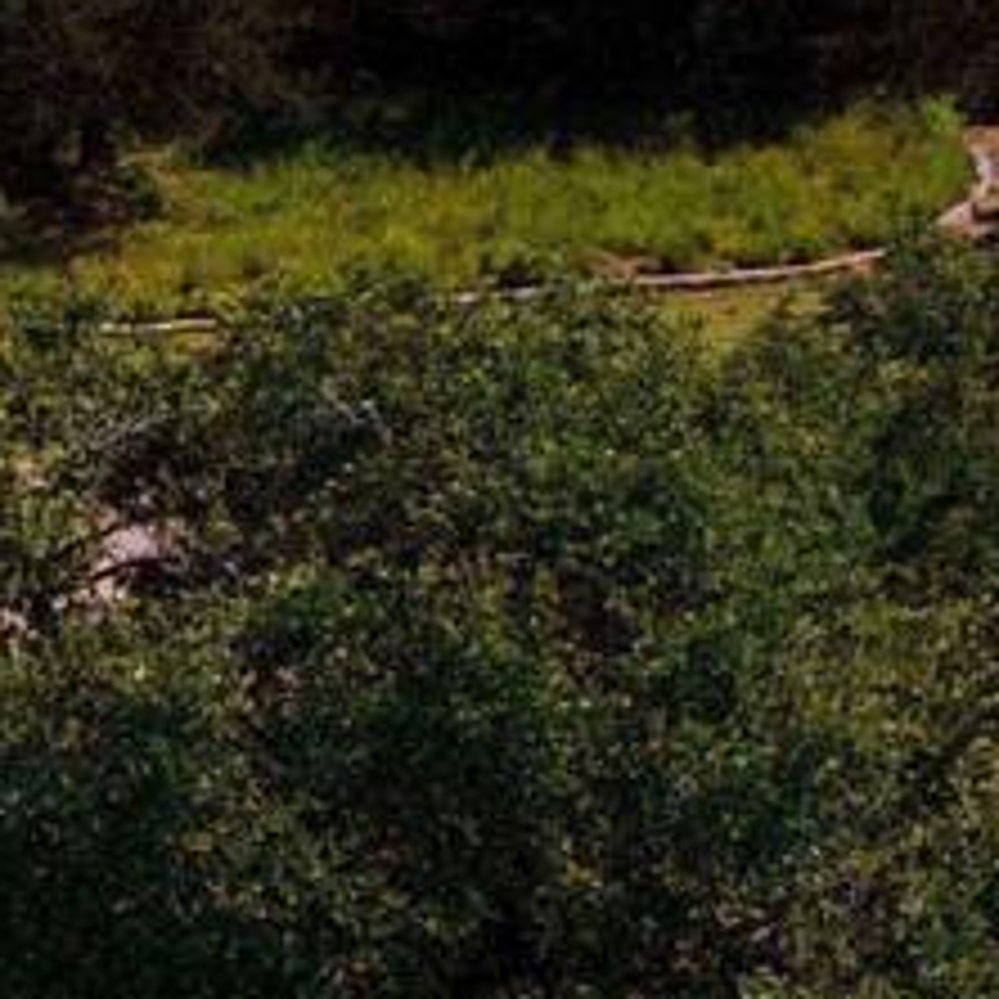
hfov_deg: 3.0
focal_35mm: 572
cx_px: 3735
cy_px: -626
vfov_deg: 3.1
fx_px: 18676
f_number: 2.8
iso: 140
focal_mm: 19.35
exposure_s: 1/1250
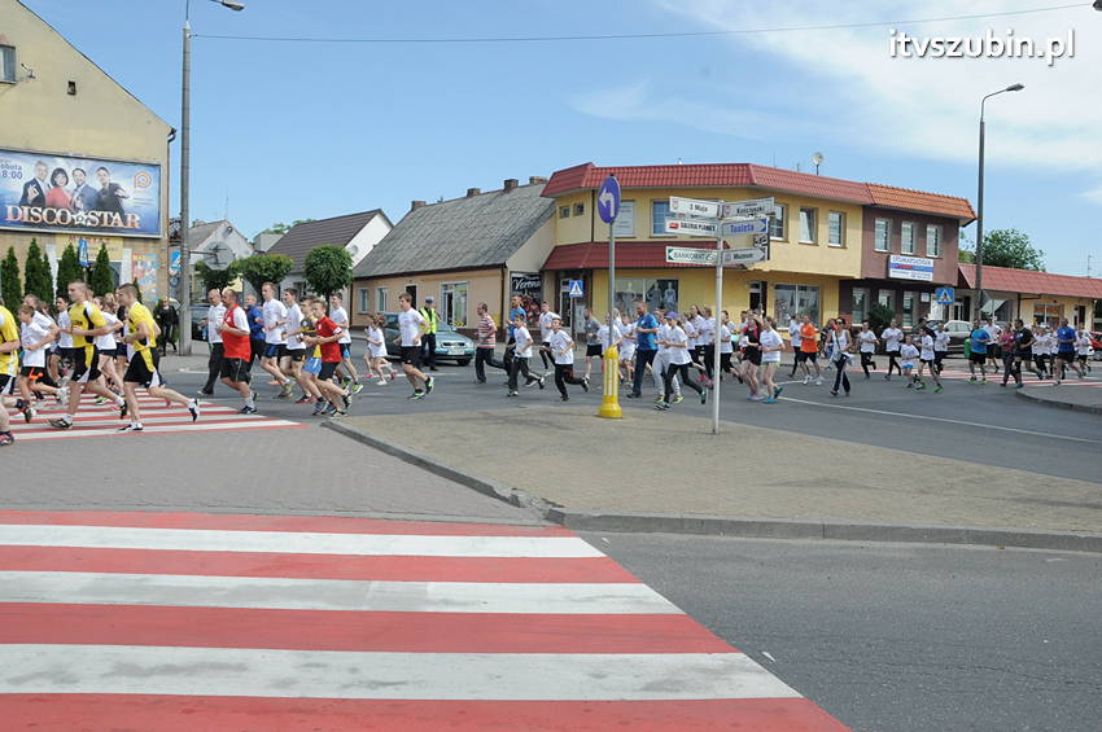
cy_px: 366
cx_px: 551
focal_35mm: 27
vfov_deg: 47.8
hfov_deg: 67.4
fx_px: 826
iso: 800
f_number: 13
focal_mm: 18
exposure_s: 1/640
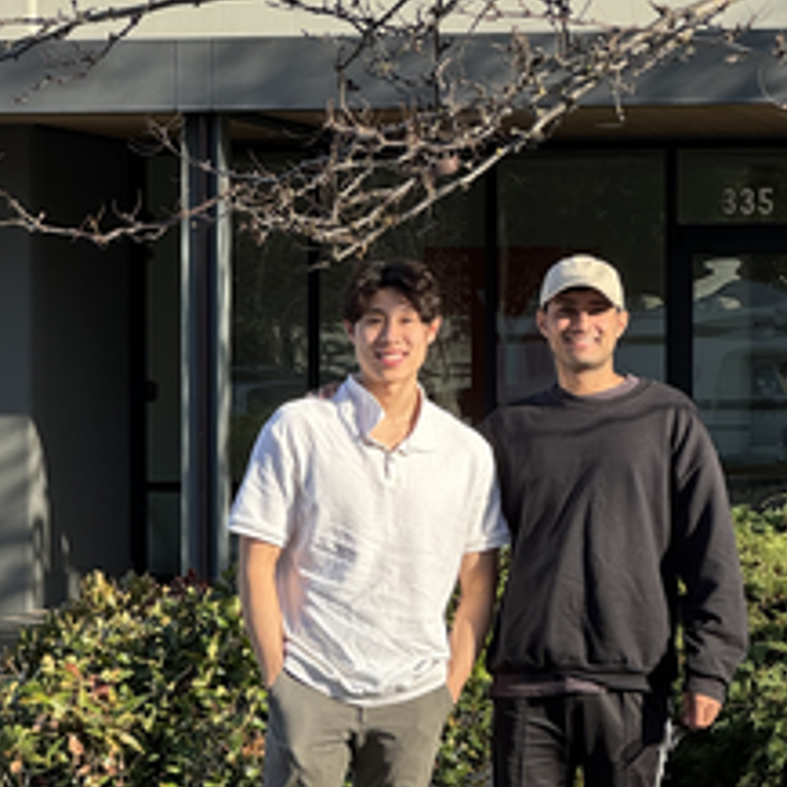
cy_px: 421
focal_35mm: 157
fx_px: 4038
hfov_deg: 11.1
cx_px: 560
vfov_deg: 11.1
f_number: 2.8
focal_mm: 9
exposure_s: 1/331
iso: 25
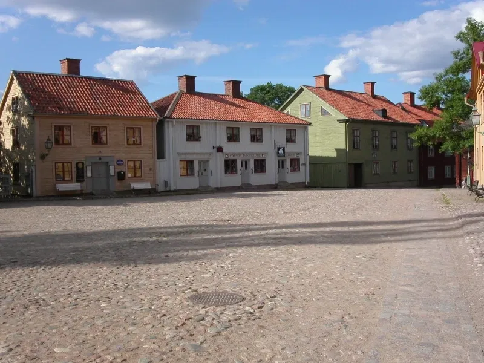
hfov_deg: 49.0
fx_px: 531
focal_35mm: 38
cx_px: 242
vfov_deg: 37.7
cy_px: 182
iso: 100
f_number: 8
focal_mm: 7.8
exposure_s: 1/350
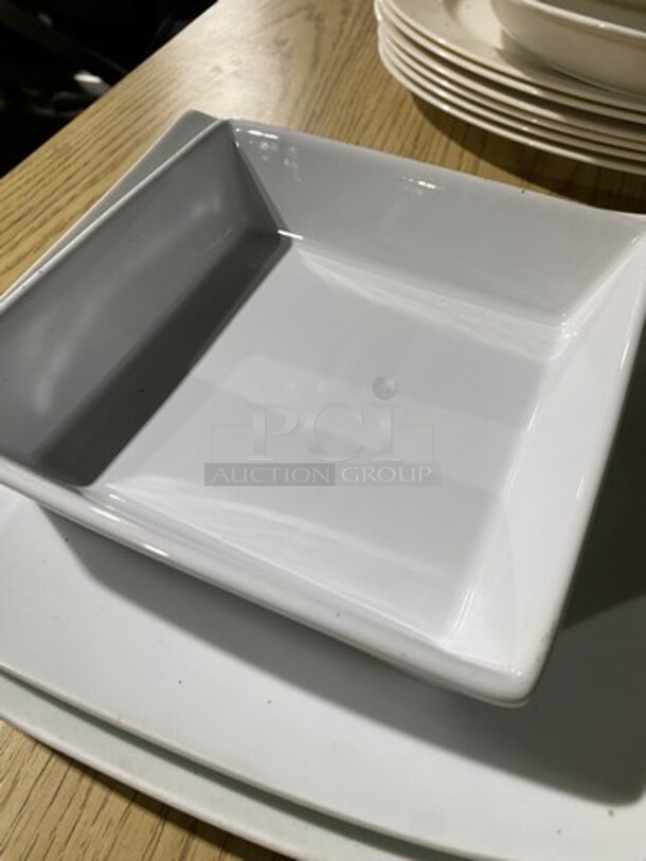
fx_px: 647
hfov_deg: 53.1
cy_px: 430
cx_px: 323
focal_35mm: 26
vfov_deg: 67.3
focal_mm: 4.25
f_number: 1.8
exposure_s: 1/60
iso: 160
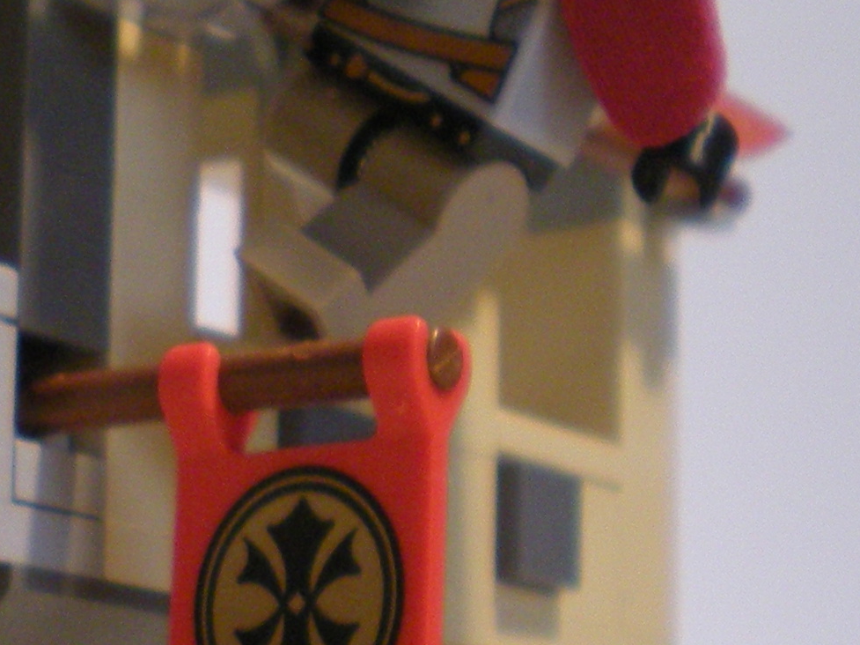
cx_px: -71
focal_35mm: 127
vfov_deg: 11.6
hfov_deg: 15.2
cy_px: 575
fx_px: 3154
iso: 200
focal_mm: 6.3
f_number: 3.1
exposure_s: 1/61.3
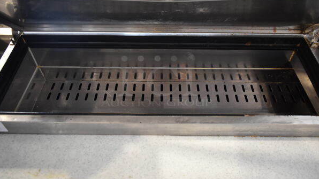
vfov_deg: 40.1
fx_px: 245
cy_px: 80
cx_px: 157
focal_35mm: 29
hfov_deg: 66.1
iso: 1250
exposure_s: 1/30
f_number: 3.5
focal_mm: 18
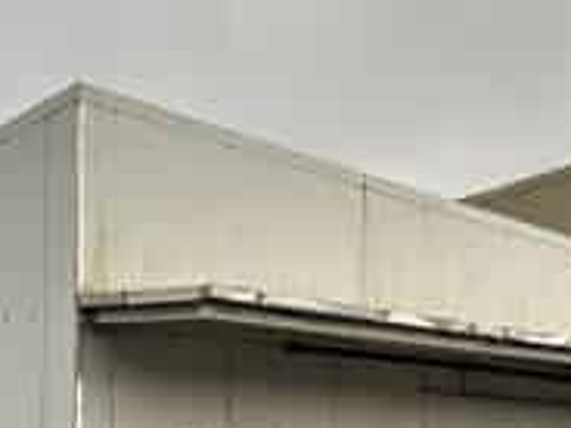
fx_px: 1419
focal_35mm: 86
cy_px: 467
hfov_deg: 22.3
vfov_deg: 16.7
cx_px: 493
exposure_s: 1/417
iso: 80
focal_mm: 6.86
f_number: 1.78
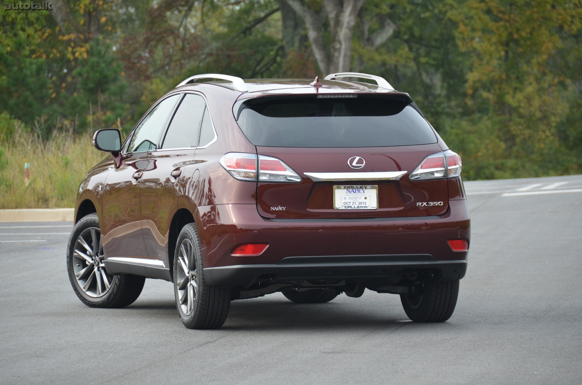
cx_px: 291
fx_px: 4114
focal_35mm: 255
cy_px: 192
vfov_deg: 5.4
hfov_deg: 8.1
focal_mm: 170
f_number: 5.6
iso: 800
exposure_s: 1/800
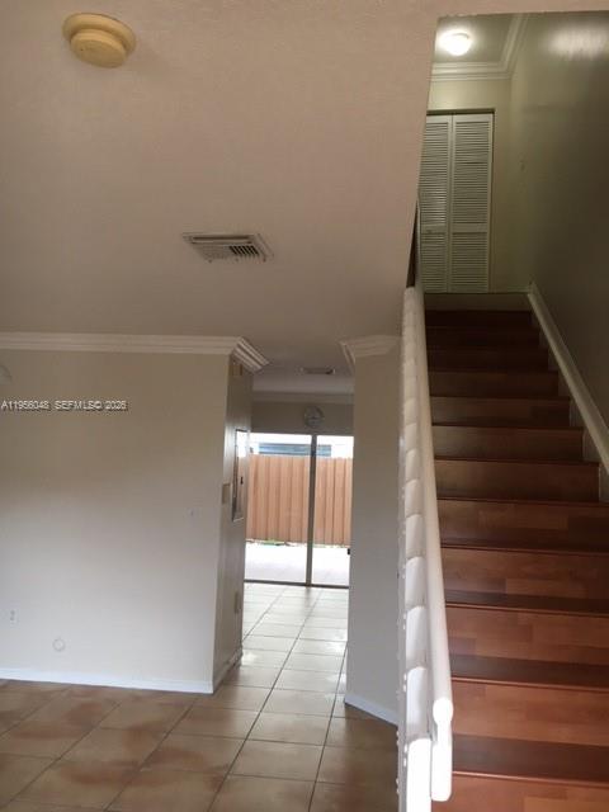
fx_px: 680
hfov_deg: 48.2
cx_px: 304
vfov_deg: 61.7
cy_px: 406
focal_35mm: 29
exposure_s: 1/30
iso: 50
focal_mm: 4.15
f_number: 2.2
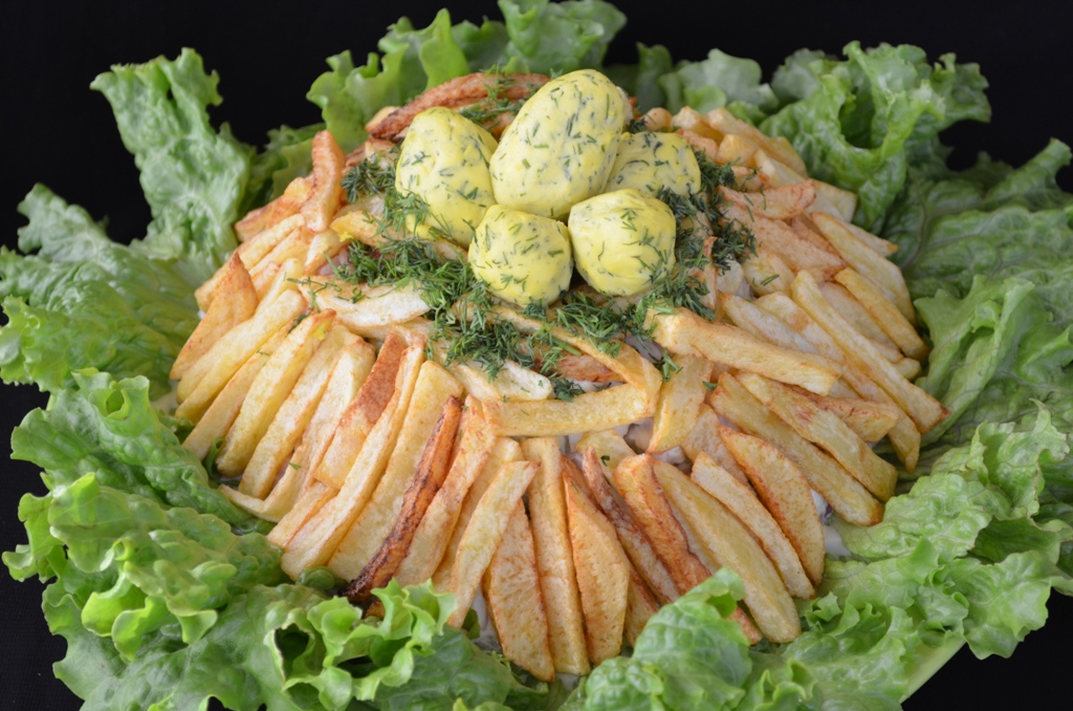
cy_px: 356
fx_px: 2454
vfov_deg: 16.5
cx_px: 536
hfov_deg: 24.7
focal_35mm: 82
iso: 640
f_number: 5.6
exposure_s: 1/60
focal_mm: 55
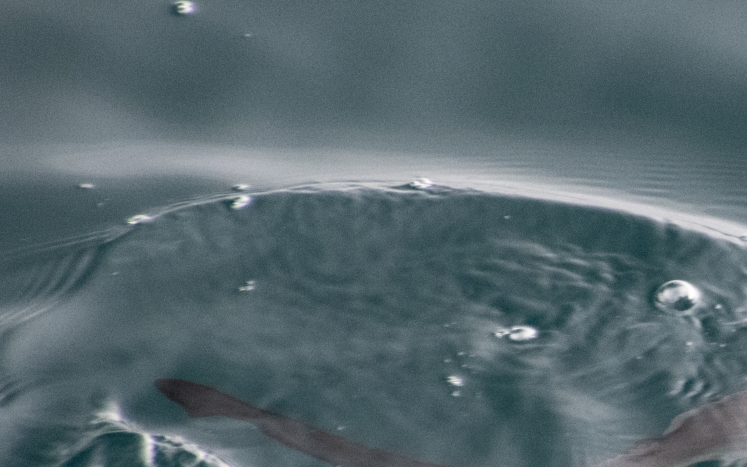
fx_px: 24855
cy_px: 245
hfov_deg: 1.7
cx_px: 831
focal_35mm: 1221
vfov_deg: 1.1
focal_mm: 250
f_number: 6.3
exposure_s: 1/250
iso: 2800
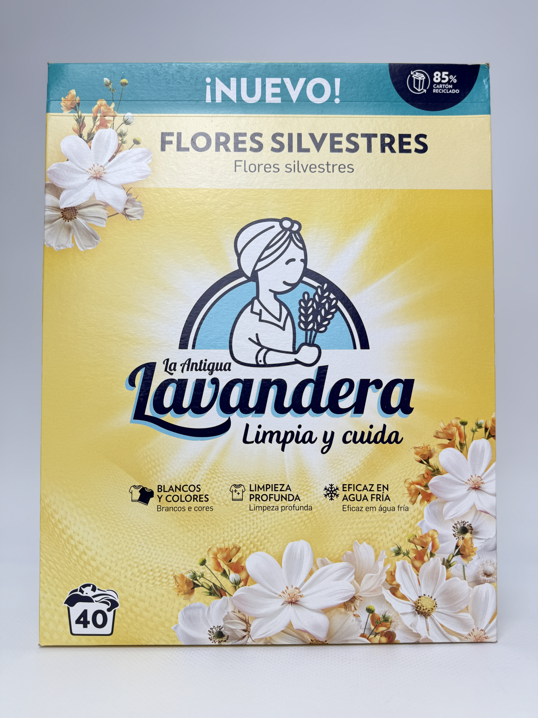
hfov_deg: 56.8
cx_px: 269
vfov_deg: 71.6
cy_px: 359
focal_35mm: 24
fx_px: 497
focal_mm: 6.76
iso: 80
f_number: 1.78
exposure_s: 1/278
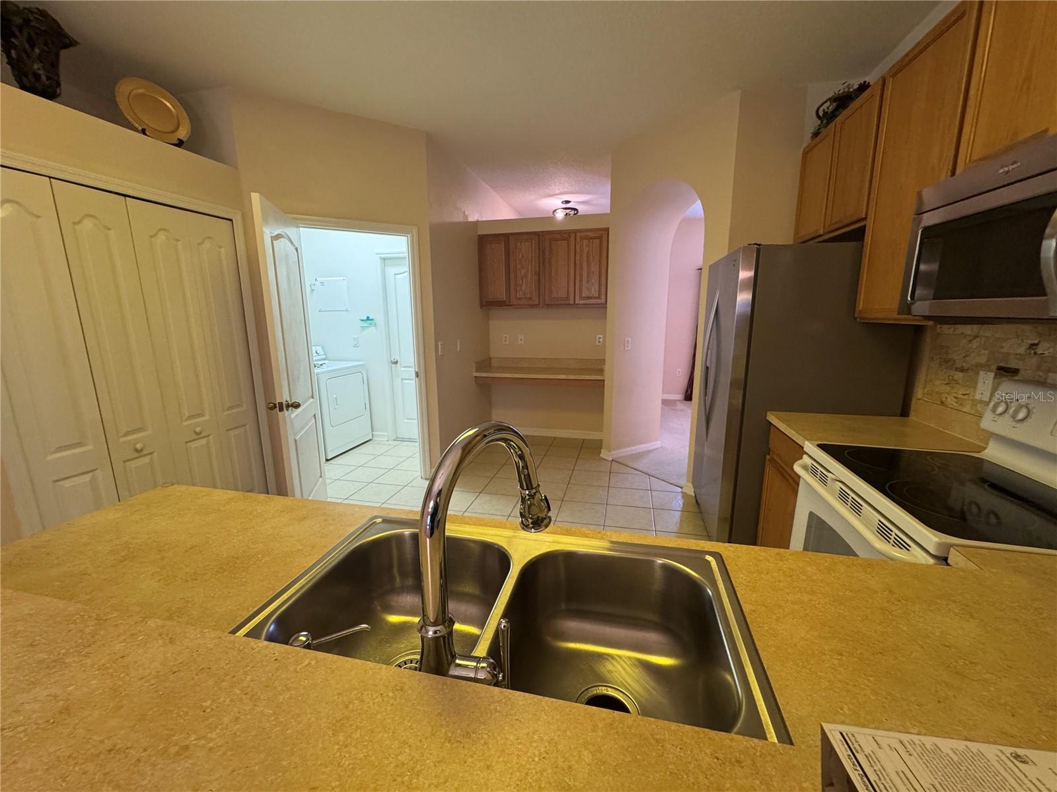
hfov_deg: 102.1
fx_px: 427
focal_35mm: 14
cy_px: 396
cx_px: 528
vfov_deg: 85.7
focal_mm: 2.22
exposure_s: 1/60
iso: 320
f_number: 2.2
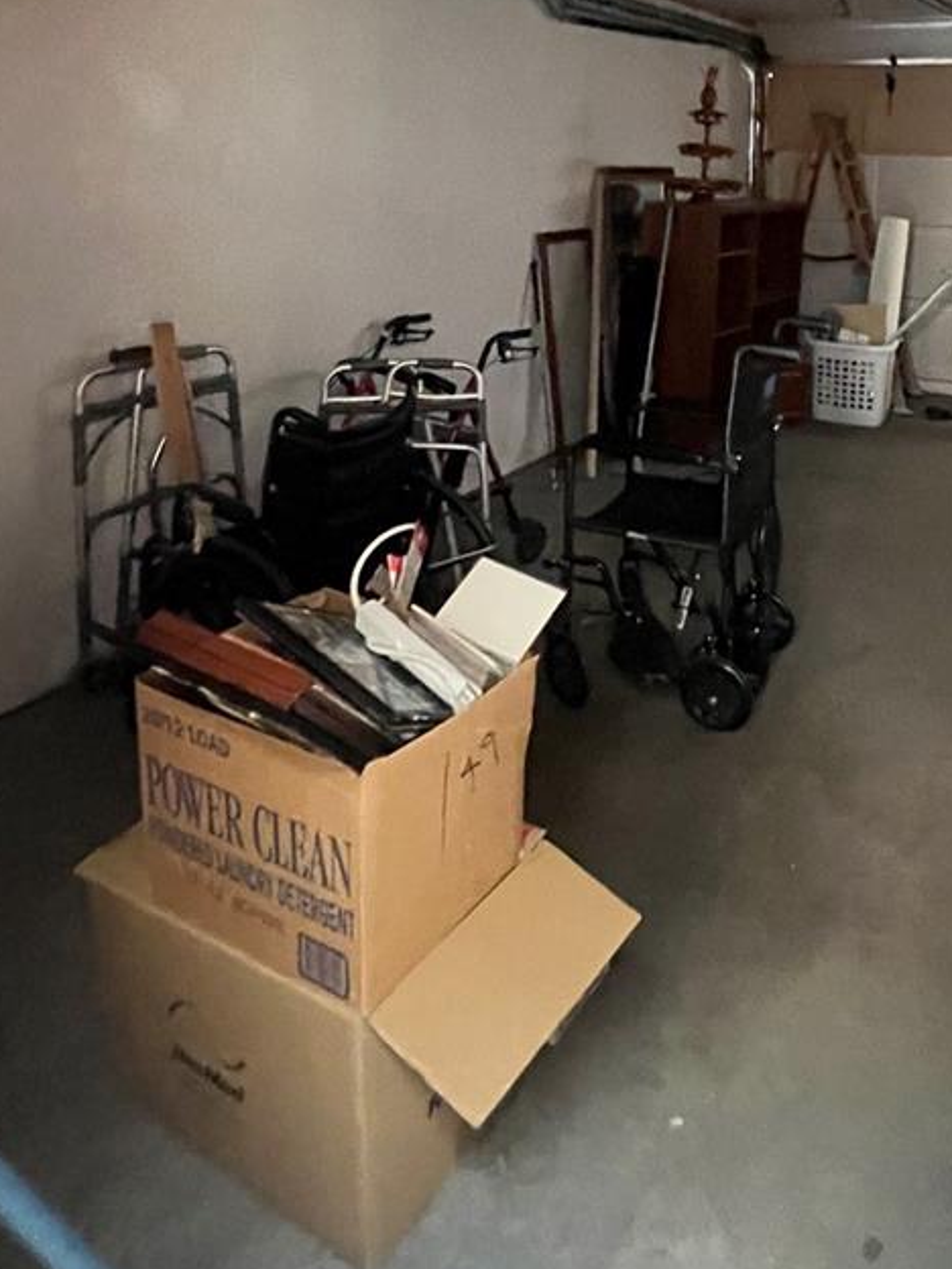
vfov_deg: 64.6
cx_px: 673
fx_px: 917
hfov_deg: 53.2
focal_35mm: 25
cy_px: 295
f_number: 1.8
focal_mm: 1.57
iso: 1600
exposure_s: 1/30
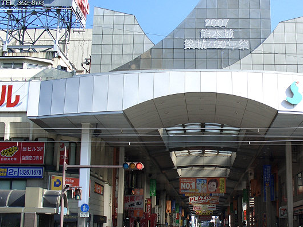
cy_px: 122
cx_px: 205
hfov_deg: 37.7
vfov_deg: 29.1
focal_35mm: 50
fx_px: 438
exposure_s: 1/250
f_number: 5.6
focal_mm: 7.1
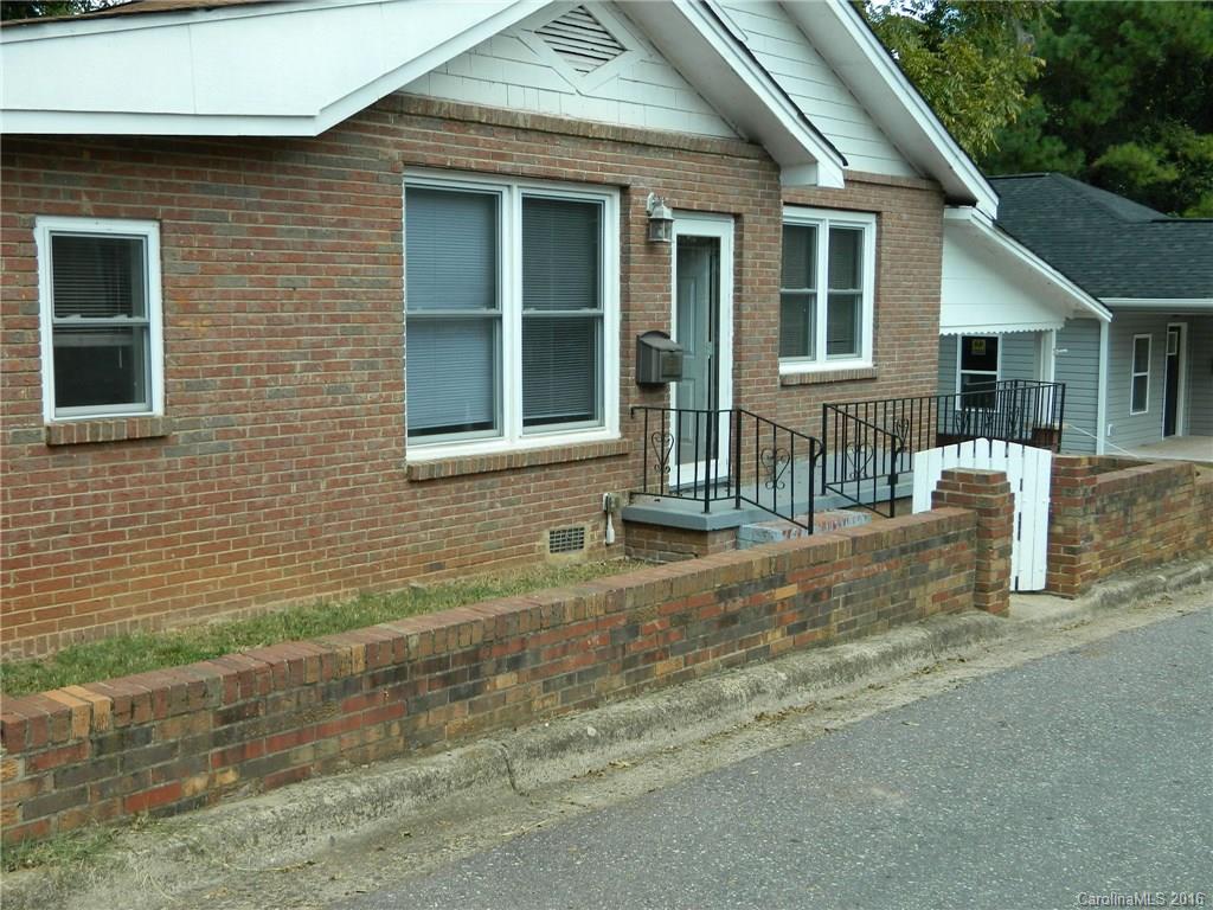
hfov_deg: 45.8
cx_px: 606
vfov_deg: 35.1
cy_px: 455
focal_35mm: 41
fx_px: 1437
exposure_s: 1/250
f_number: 3.5
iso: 80
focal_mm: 7.3
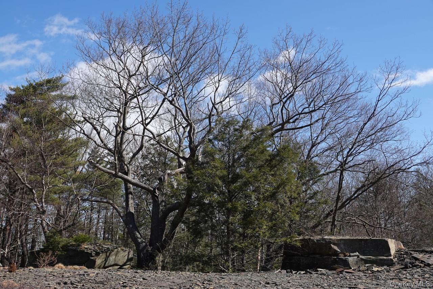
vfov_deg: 33.4
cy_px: 144
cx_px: 216
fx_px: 481
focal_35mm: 40
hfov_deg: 48.5
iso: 100
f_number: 4
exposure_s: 1/640
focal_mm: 14.65
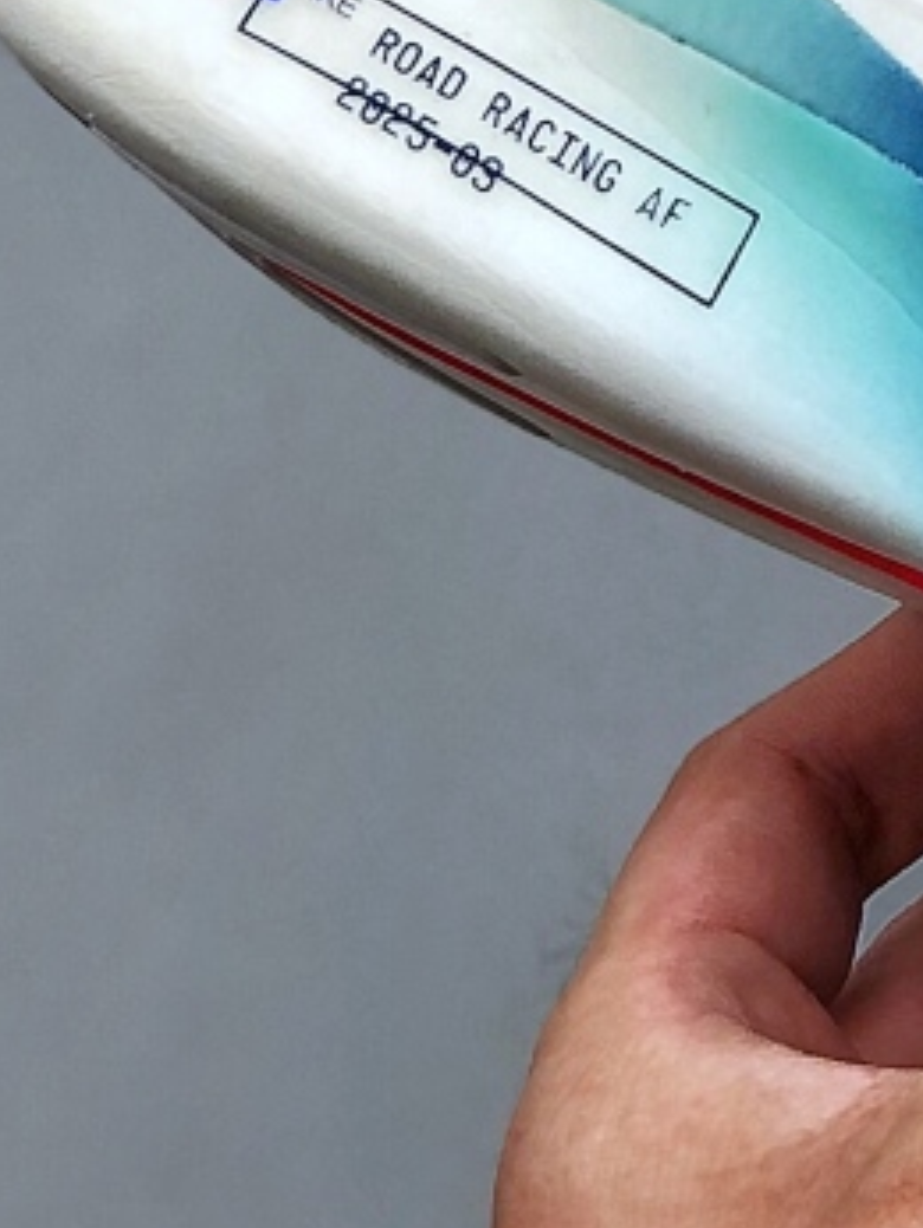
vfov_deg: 8.3
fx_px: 8415
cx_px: 1314
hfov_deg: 6.2
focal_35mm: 237
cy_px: -216
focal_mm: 6.6
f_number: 2.8
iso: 32
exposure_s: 1/100
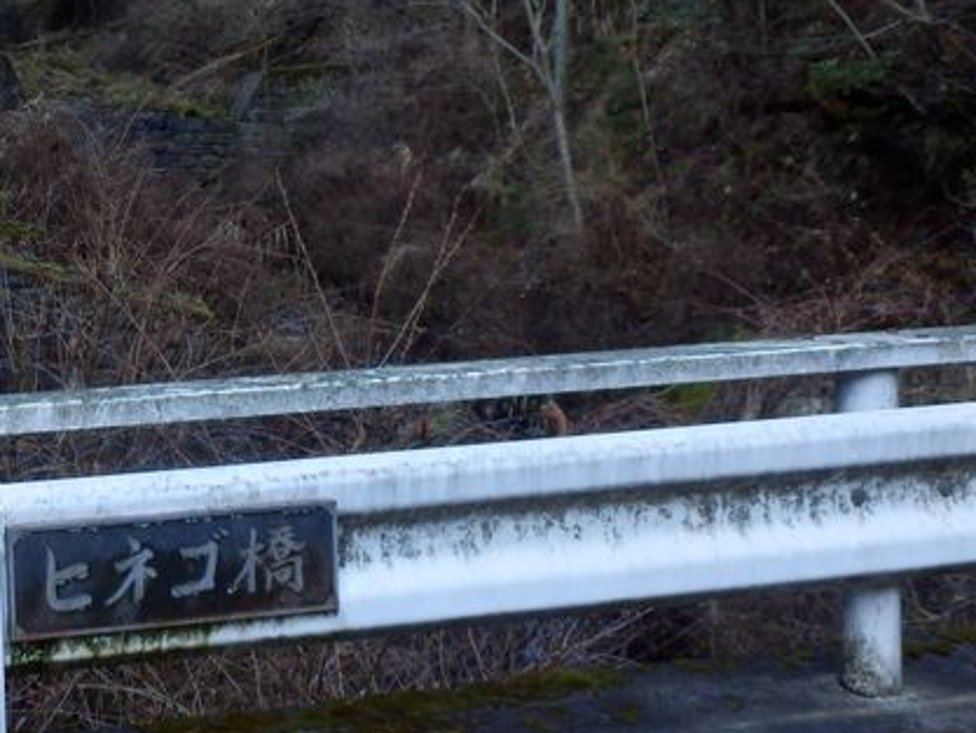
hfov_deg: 38.1
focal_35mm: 46
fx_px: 1297
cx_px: 75
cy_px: 213
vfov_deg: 31.1
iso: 80
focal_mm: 4.2
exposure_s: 1/60
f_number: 3
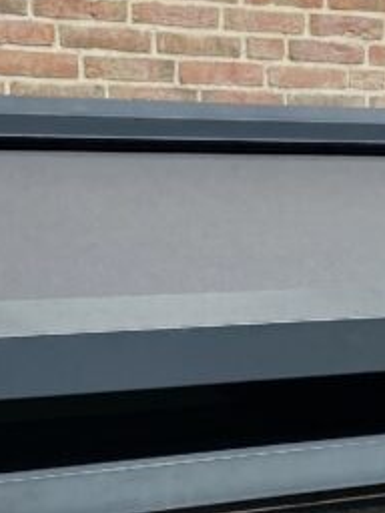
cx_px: 375
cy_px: 291
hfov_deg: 14.0
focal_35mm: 104
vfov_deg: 18.9
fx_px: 1542
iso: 32
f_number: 1.8
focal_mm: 4.25
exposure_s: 1/4274
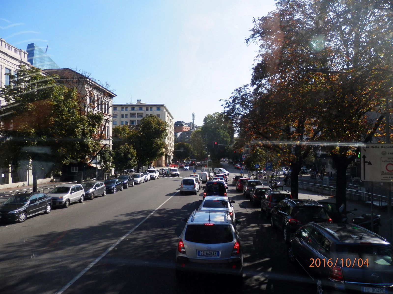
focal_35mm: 25
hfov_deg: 69.4
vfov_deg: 54.9
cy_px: 147
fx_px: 284
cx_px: 196
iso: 80
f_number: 3
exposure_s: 1/800
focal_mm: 4.5
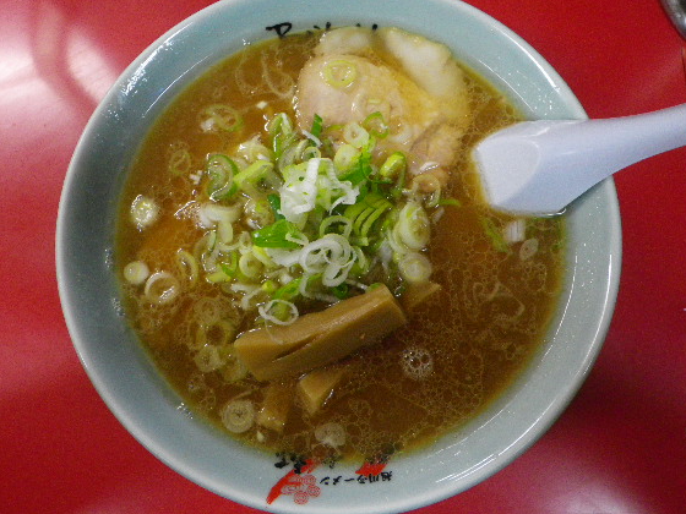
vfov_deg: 44.1
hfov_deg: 56.8
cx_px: 350
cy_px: 242
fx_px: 634
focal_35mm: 32
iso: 400
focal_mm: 4.9
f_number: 2.6
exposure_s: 1/60
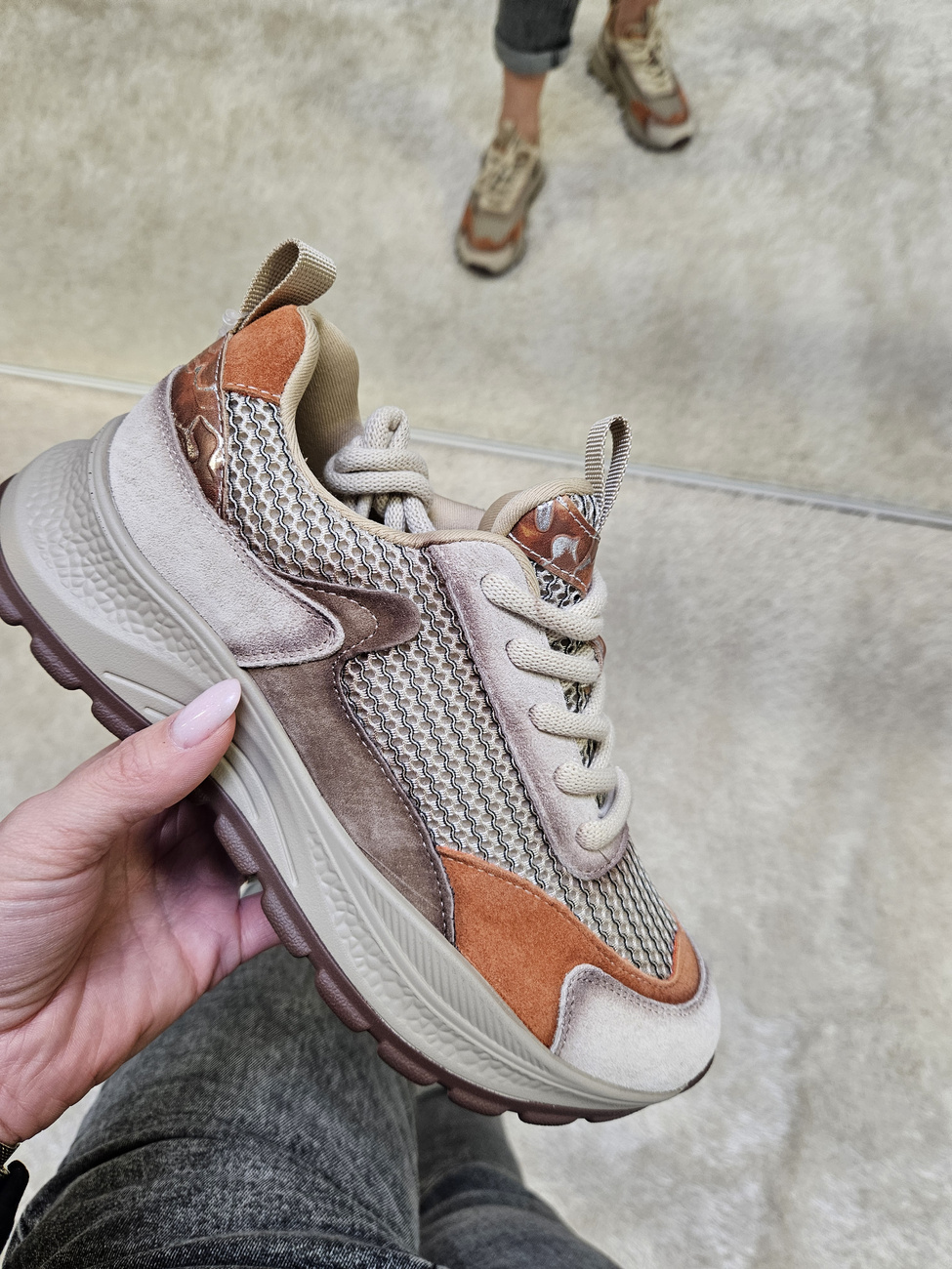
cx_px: 476
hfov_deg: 58.9
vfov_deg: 73.9
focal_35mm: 23
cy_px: 634
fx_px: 843
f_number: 1.8
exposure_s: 1/100
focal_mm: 5.4
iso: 320
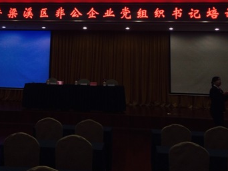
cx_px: 93
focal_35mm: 52
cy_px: 29
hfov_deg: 36.7
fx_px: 343
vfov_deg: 27.4
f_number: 2.2
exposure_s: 1/60
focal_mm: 4.15
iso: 40
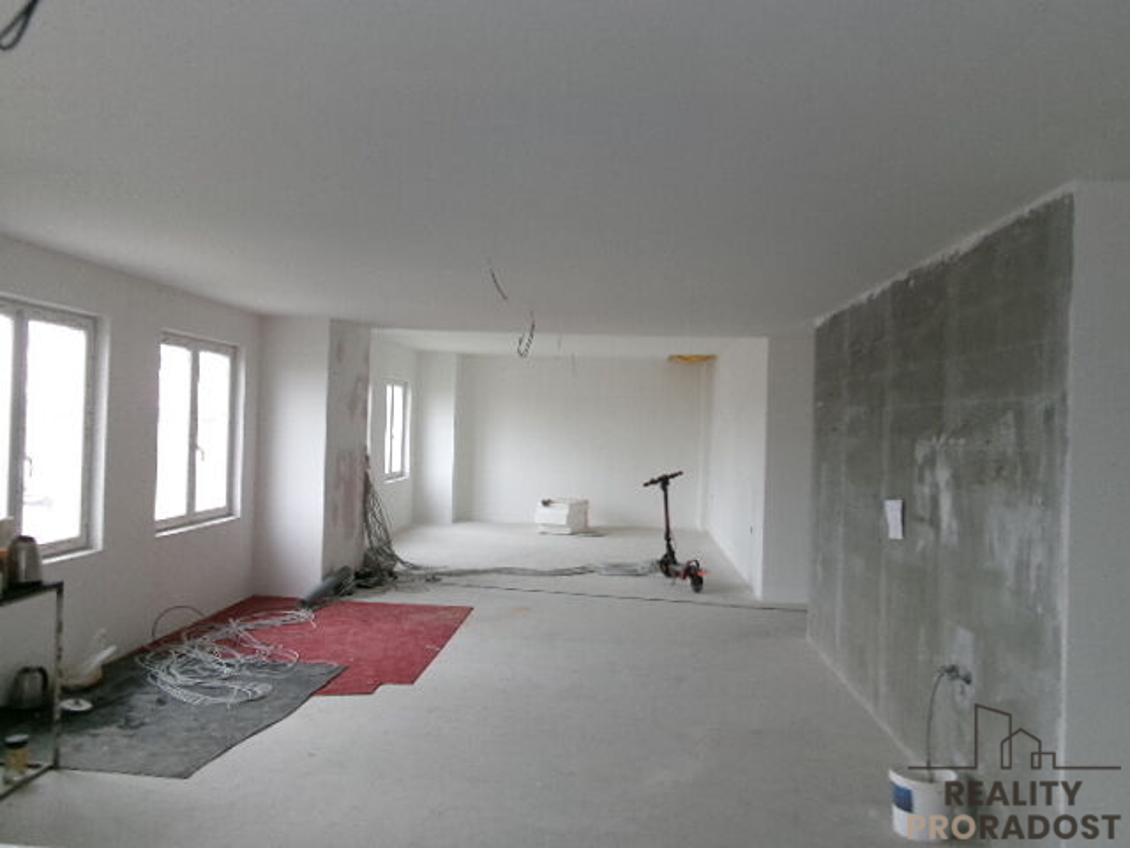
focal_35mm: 28
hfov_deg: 63.4
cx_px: 565
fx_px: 914
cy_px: 424
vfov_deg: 49.7
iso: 100
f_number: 3.9
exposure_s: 1/58
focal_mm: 5.1
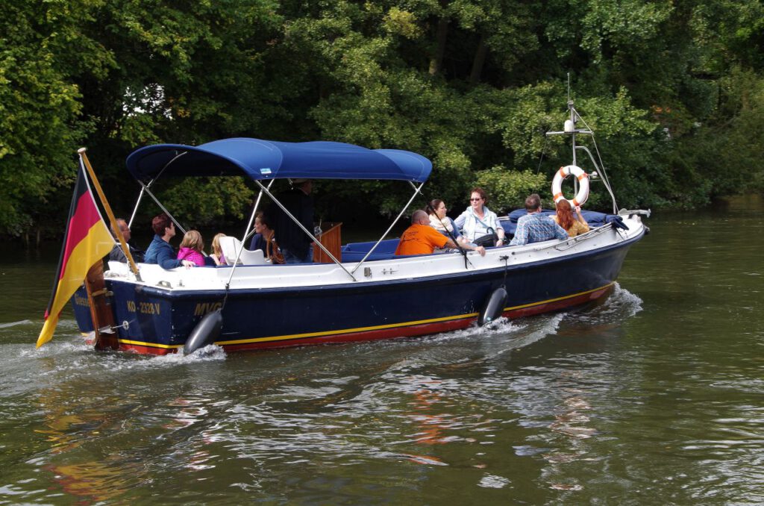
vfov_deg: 17.2
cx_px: 382
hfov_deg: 25.7
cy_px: 253
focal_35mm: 79
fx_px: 1673
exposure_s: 1/100
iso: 125
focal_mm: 53
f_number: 8
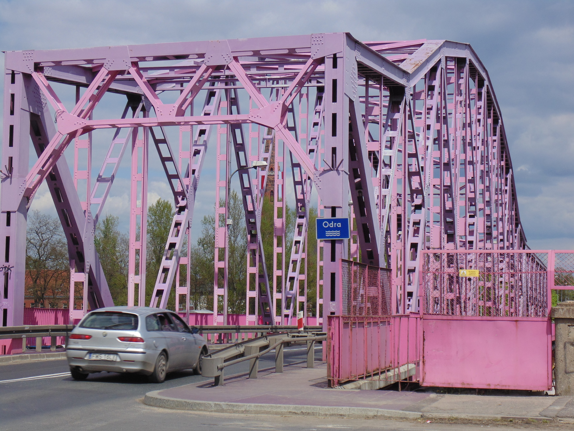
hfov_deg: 24.7
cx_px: 287
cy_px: 216
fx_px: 1310
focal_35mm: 79
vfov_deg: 18.7
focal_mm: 14.1
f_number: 13.5
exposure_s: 1/125
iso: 80
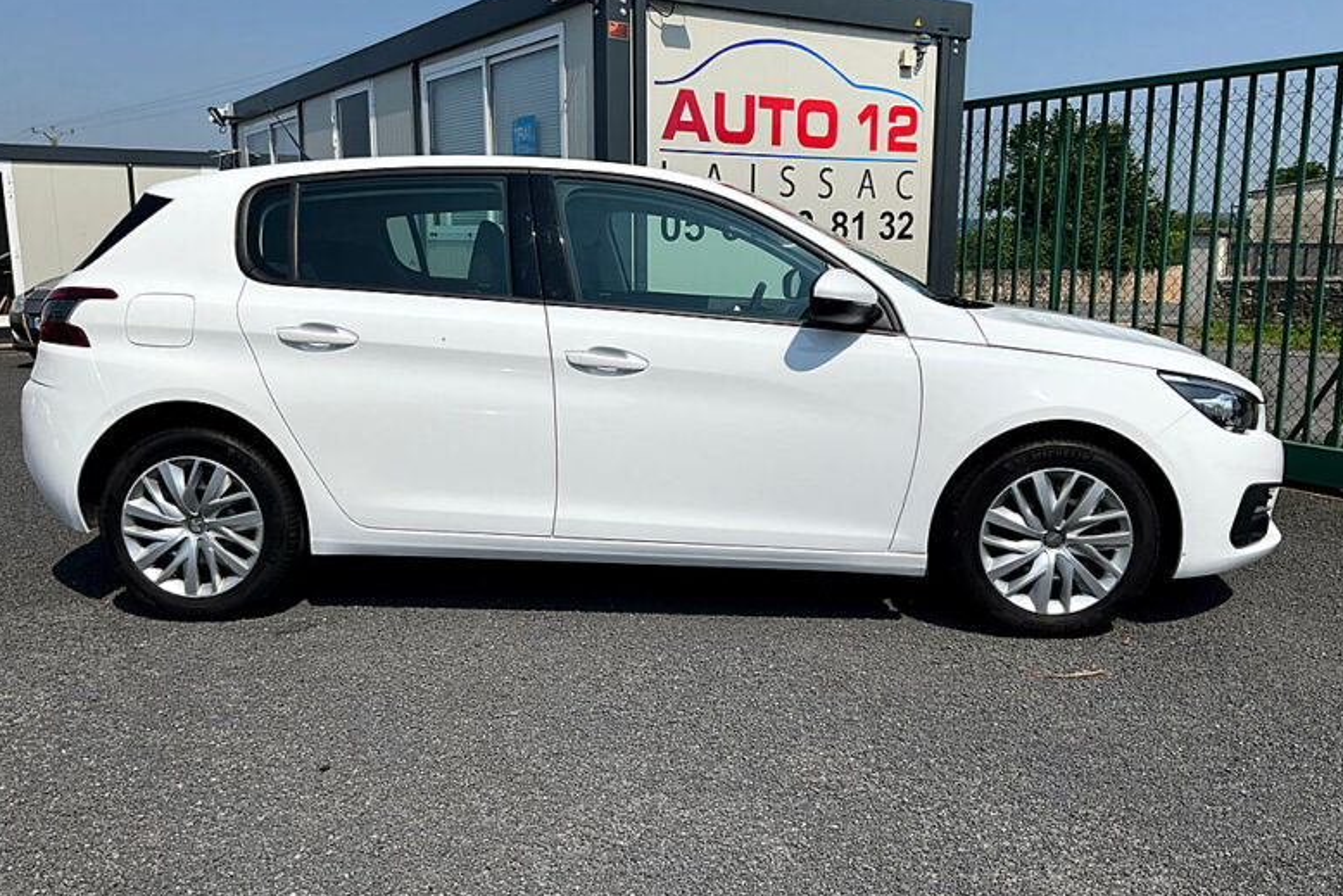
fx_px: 1157
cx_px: 680
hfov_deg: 60.3
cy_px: 452
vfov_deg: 42.3
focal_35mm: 31
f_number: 1.8
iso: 25
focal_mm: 3
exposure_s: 1/4785
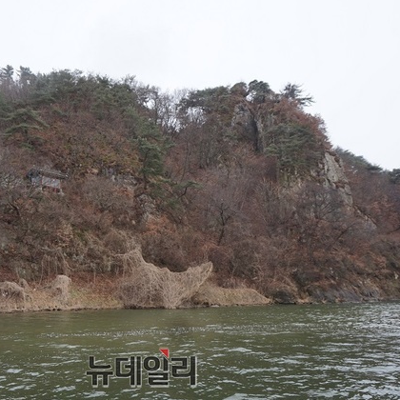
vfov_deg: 52.5
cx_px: 141
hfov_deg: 51.8
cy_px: 200
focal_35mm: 31
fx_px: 405
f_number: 4
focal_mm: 16
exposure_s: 1/60
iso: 100
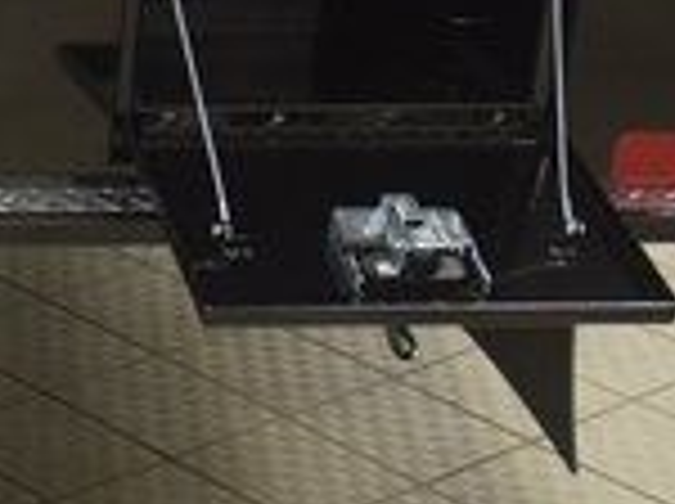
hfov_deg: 12.1
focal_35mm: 148
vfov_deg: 10.0
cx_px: -616
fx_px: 2881
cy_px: 182
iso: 1800
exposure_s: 1/60
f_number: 3.8
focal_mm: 24
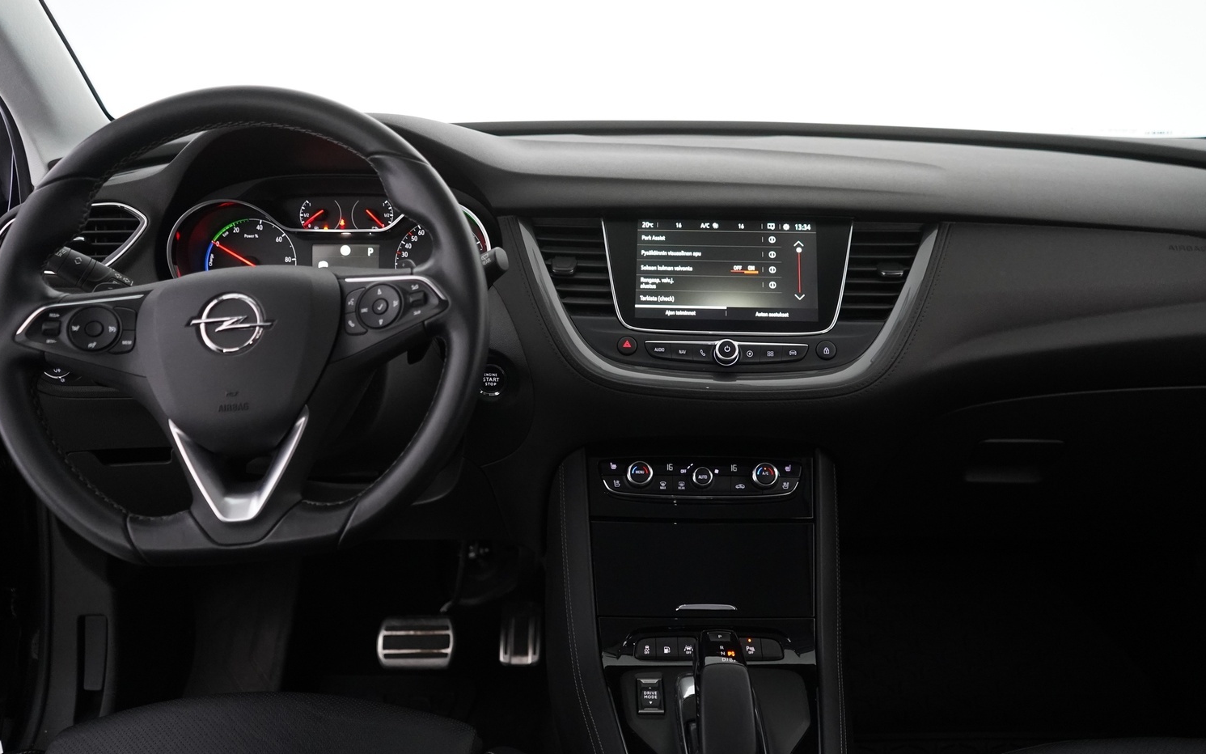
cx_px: 607
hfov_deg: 61.2
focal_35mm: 31
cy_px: 358
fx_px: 1019
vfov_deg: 40.6
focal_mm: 28
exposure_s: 1/60
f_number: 3.5
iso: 4000
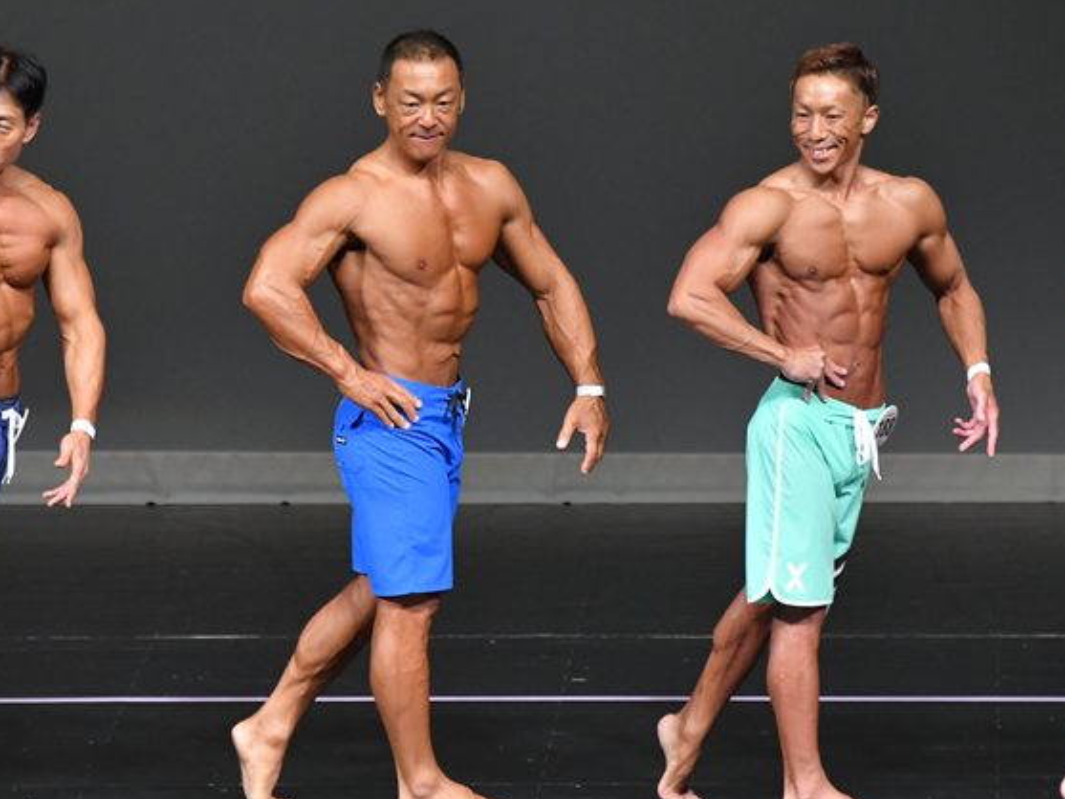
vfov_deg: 3.2
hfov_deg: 4.3
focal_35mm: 461
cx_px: 458
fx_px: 14186
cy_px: 443
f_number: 5.6
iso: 4000
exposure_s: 1/400
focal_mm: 230
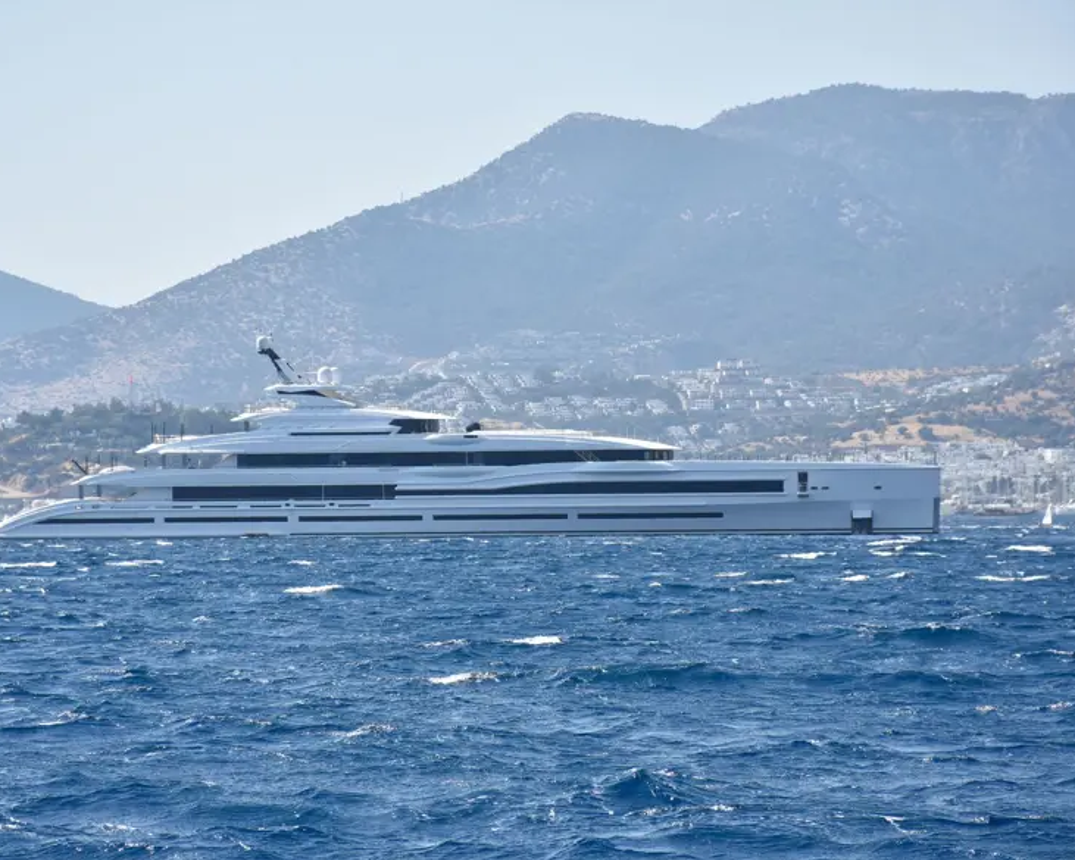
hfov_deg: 10.2
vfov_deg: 8.1
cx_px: 479
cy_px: 431
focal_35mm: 190
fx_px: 6046
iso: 500
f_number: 10
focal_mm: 112
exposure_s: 1/1600
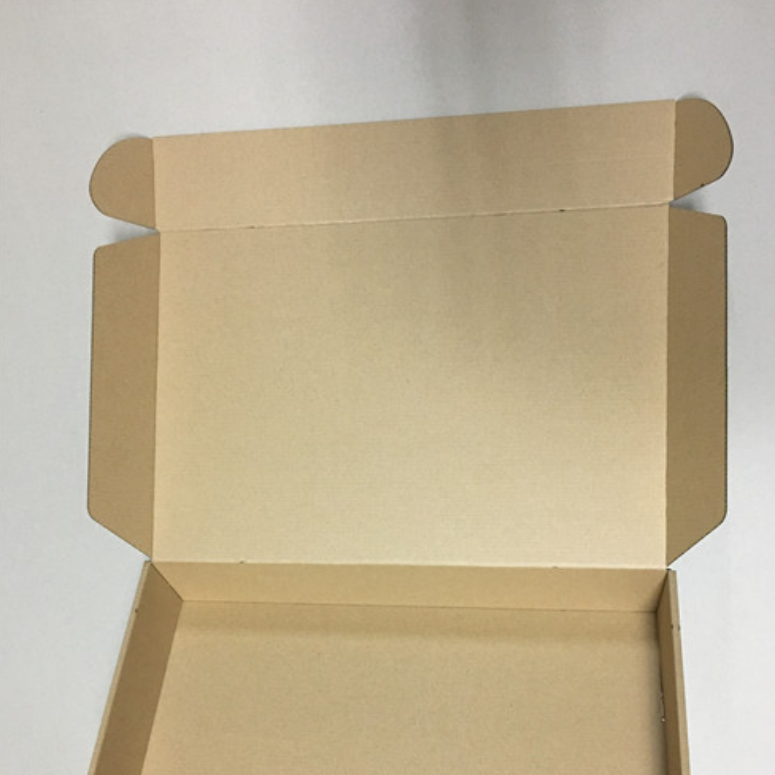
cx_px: 392
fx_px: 887
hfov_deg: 47.2
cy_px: 521
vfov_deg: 46.4
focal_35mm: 35
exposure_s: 1/10
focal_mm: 4.15
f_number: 2.2
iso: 100
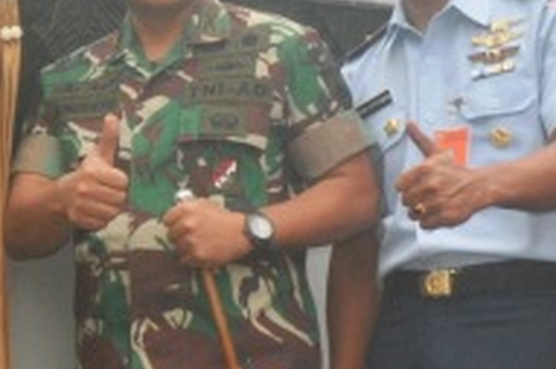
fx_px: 2484
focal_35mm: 161
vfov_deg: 8.5
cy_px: 270
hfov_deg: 12.4
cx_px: -134
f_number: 14
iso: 400
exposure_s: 1/100
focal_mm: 20
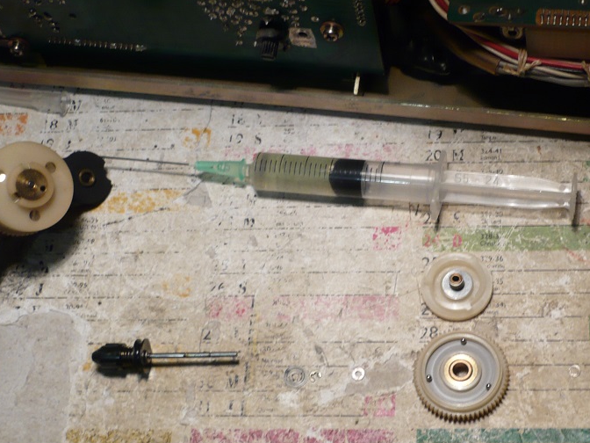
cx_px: 431
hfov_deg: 29.9
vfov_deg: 22.9
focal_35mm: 64
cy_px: 229
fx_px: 1091
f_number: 2.8
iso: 125
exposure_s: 1/30
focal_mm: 5.8
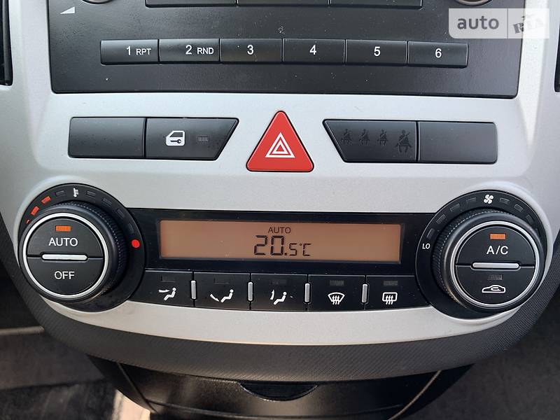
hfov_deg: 67.3
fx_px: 421
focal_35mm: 26
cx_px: 280
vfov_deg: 53.1
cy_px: 210
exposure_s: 1/122
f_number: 1.8
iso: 32
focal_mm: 4.2
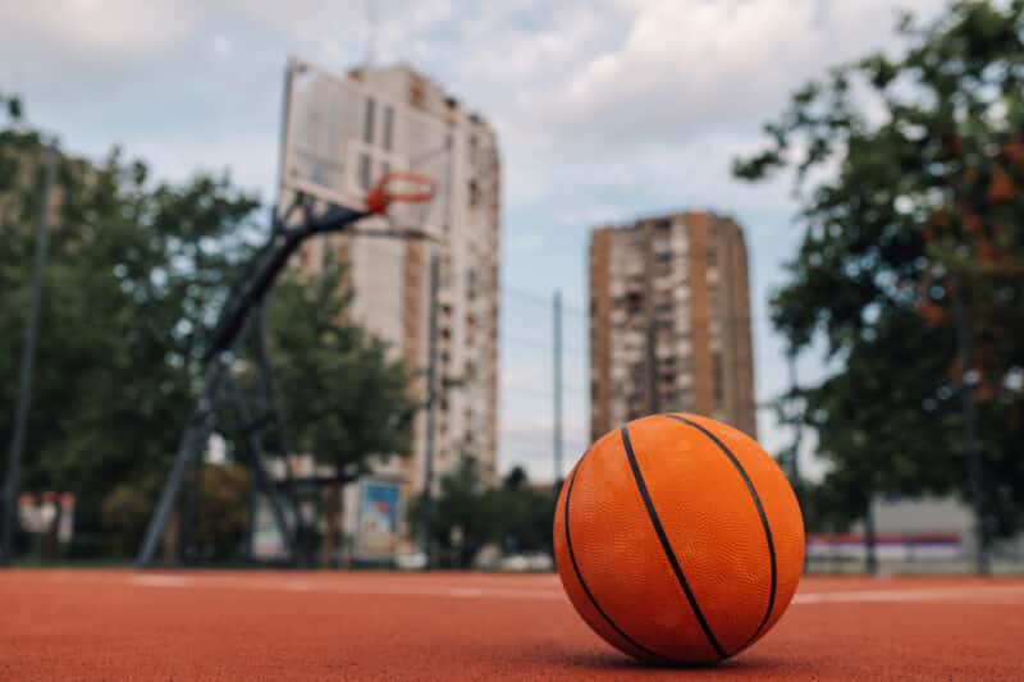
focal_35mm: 35
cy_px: 341
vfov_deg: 37.8
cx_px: 512
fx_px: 995
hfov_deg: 54.4
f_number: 3.2
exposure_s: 1/4000
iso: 800
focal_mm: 35
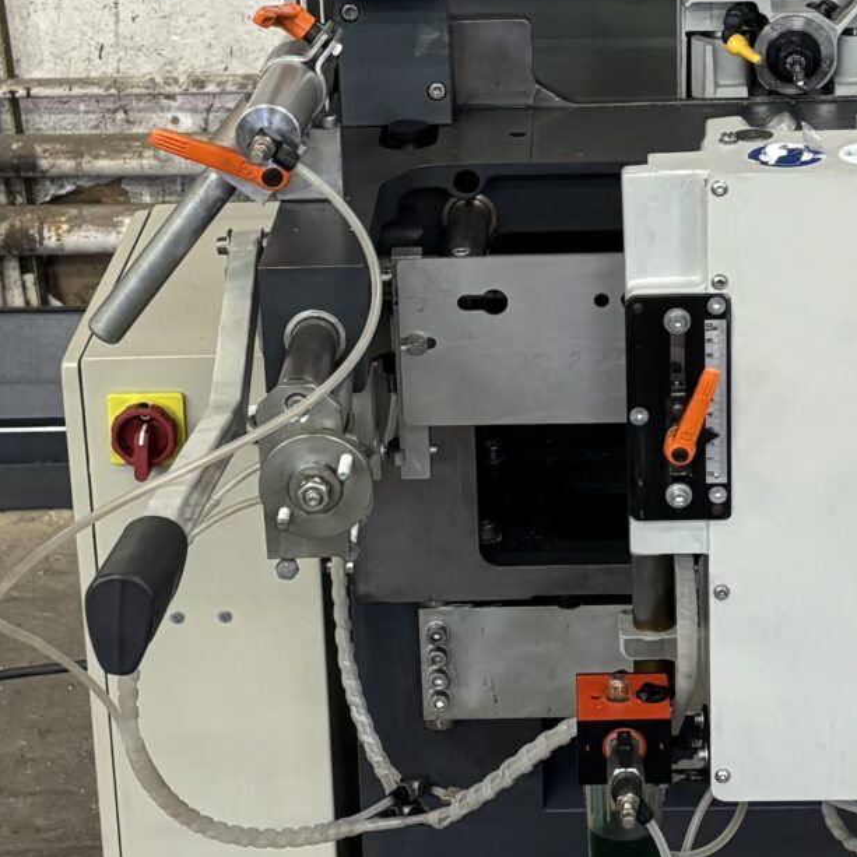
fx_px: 2689
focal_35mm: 96
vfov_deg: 18.0
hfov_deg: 18.1
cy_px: 259
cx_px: 580
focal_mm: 5.96
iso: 200
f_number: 1.6
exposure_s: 1/50
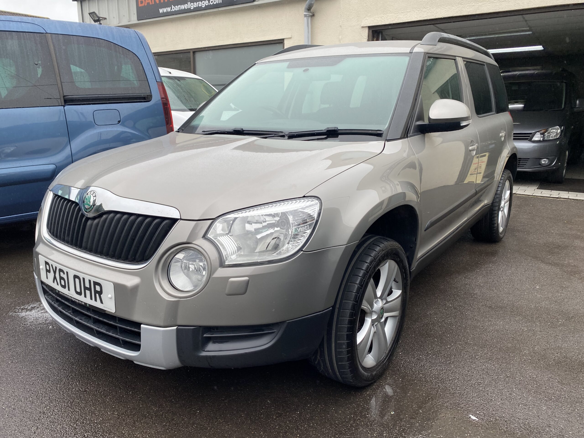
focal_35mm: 26
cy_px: 219
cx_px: 292
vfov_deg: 53.1
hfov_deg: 67.3
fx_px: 439
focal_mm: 4.25
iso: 32
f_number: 1.8
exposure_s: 1/201
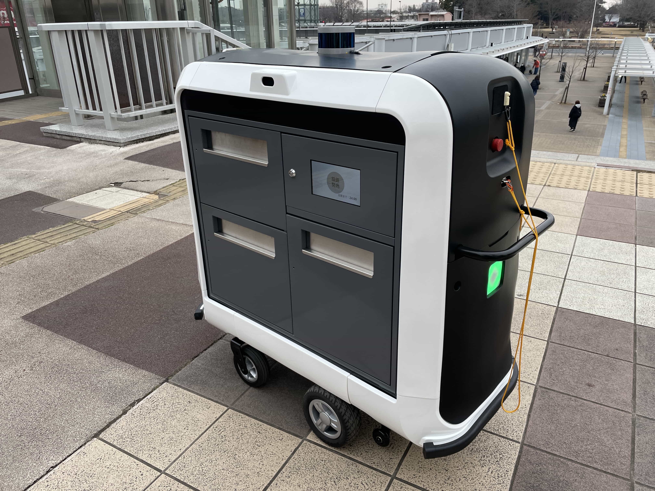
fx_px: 492
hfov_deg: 67.3
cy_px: 246
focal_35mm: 26
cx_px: 328
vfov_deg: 53.1
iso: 32
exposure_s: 1/231
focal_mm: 4.2
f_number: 1.6
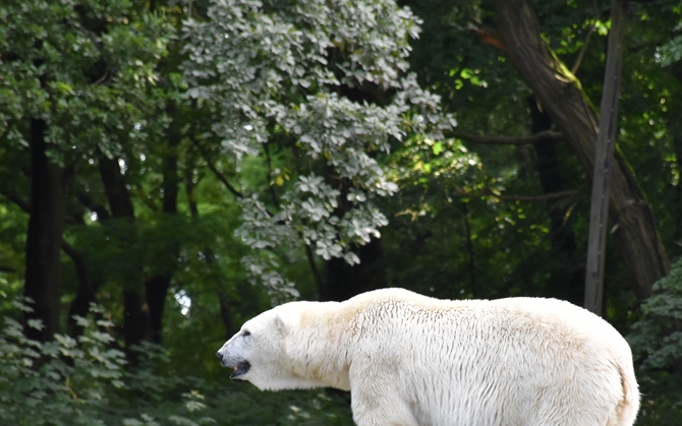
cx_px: 395
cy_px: 339
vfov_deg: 4.0
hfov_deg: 6.4
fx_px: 6079
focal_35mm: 327
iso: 1100
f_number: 5.6
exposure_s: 1/500
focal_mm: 140
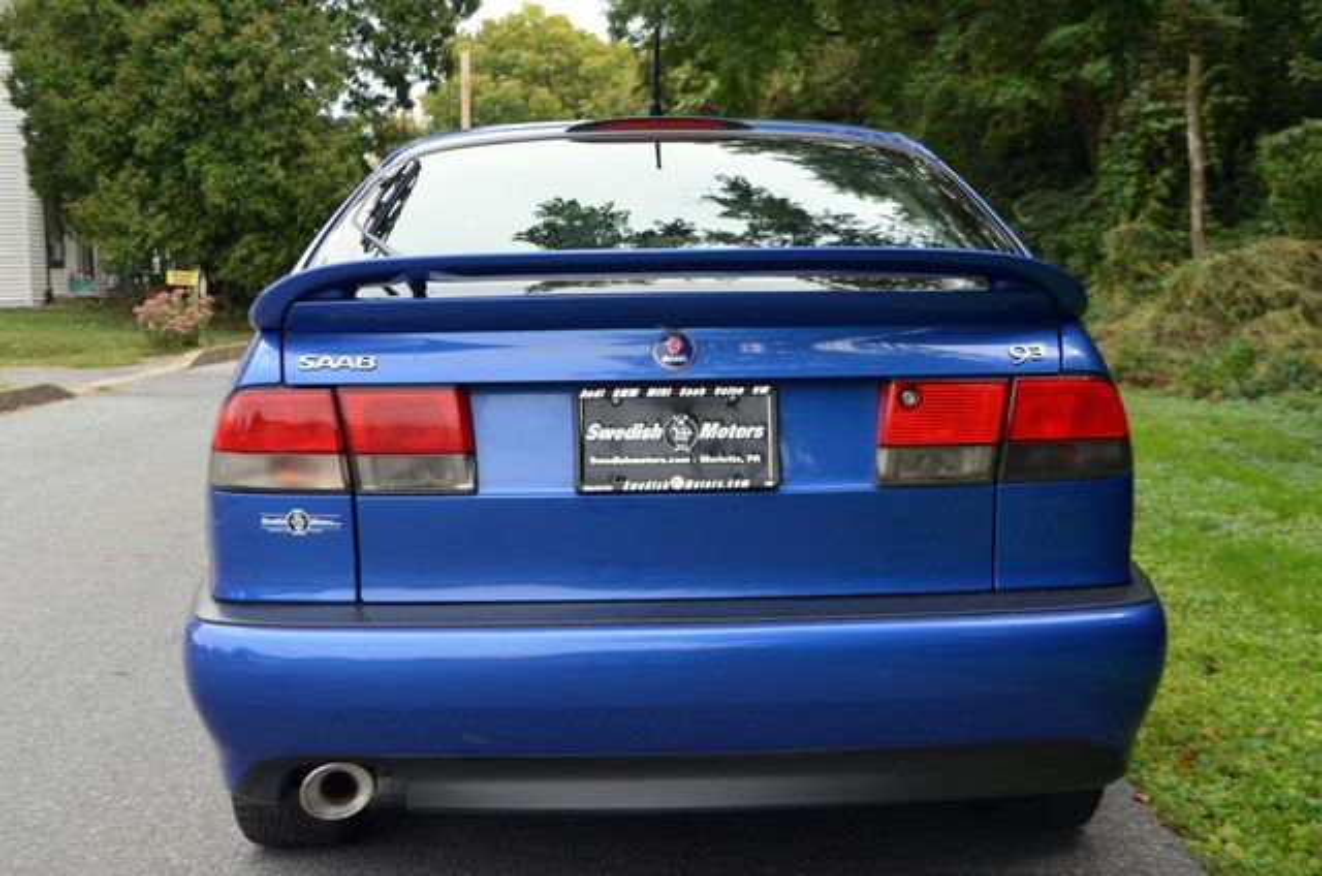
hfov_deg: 37.9
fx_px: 1924
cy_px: 438
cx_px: 661
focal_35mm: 52
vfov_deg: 25.6
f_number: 6.3
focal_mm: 35
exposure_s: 1/160
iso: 200
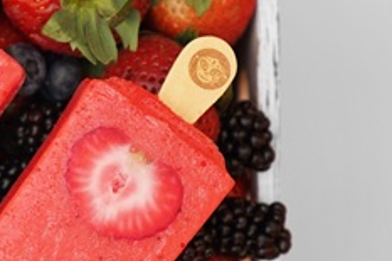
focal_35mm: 210
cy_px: 178
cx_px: -160
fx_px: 2285
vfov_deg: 6.5
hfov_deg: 9.6
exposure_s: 1/60
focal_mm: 70
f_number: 2.8
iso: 400
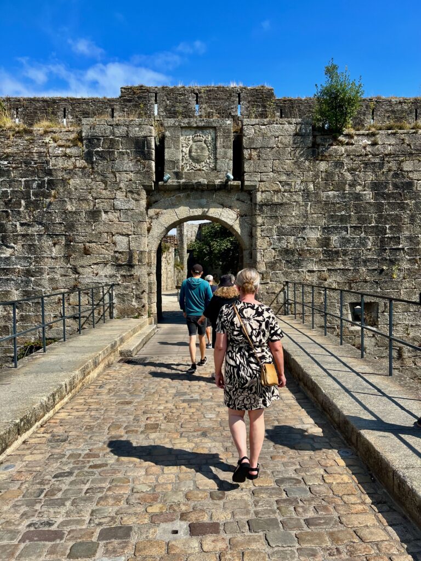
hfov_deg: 53.1
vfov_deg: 67.3
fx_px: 422
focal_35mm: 26
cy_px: 280
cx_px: 210
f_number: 1.6
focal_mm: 5.1
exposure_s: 1/3311
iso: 50
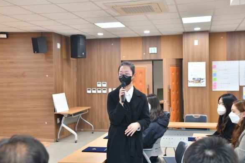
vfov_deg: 28.6
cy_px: 82
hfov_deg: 41.9
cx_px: 122
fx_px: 320
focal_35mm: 47
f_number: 5.6
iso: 640
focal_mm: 46
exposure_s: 1/50
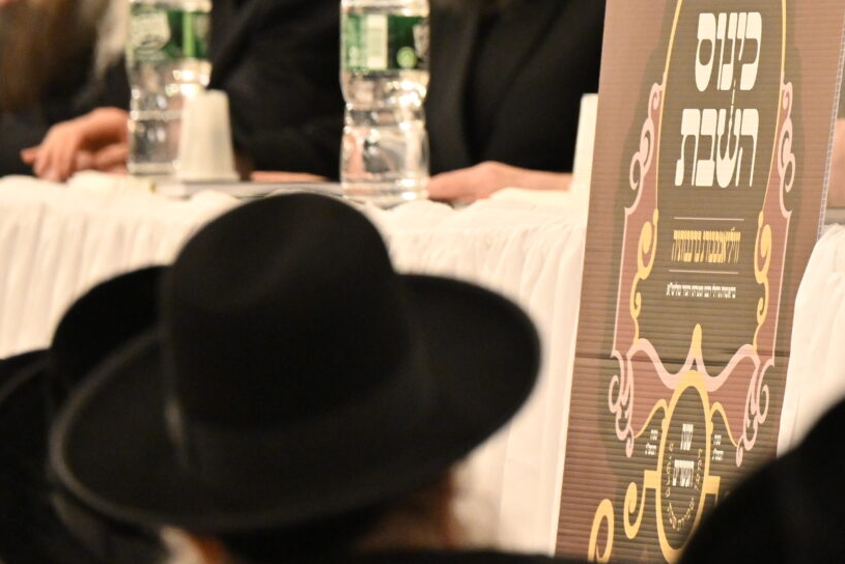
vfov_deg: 2.2
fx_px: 14745
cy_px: -301
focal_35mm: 628
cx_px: 1276
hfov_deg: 3.3
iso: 2800
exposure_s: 1/80
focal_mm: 200
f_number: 4
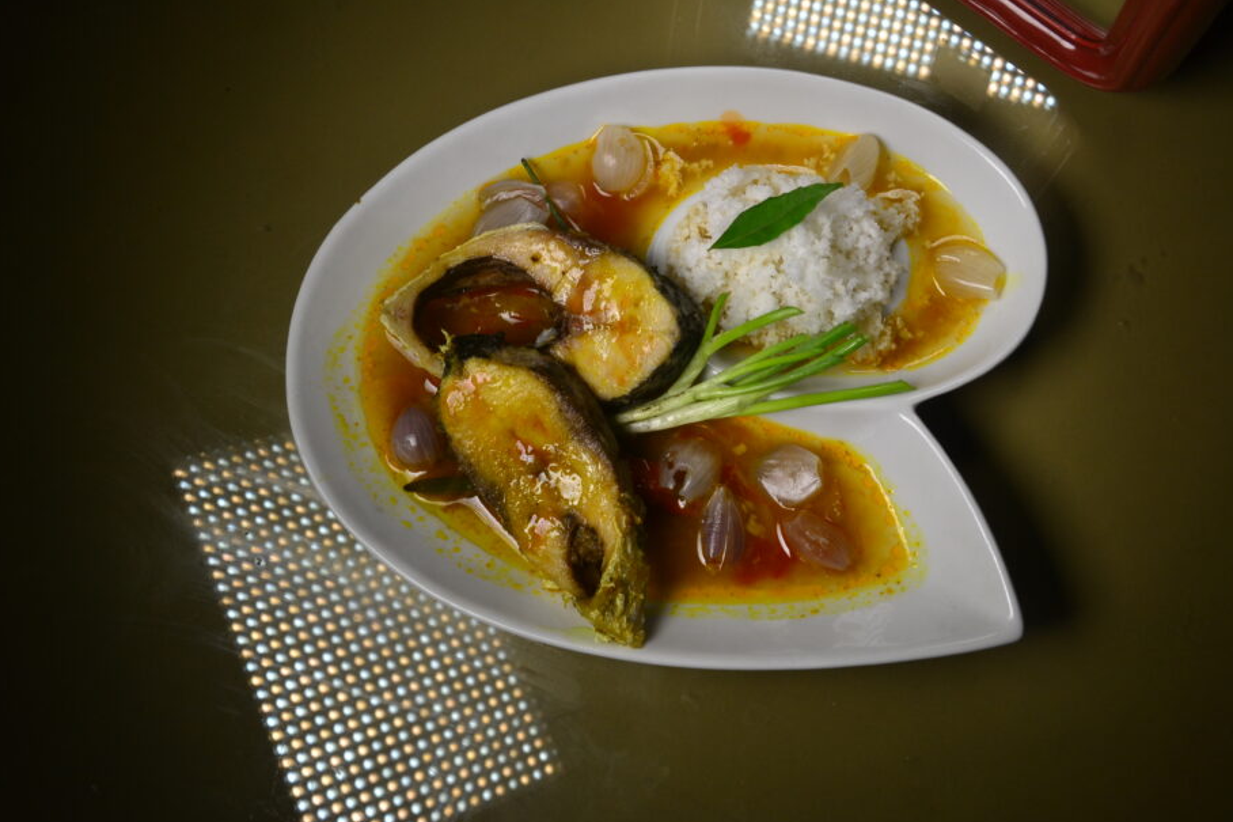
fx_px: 1507
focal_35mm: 44
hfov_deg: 44.5
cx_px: 593
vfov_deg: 30.5
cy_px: 393
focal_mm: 26
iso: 400
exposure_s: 1/25
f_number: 11
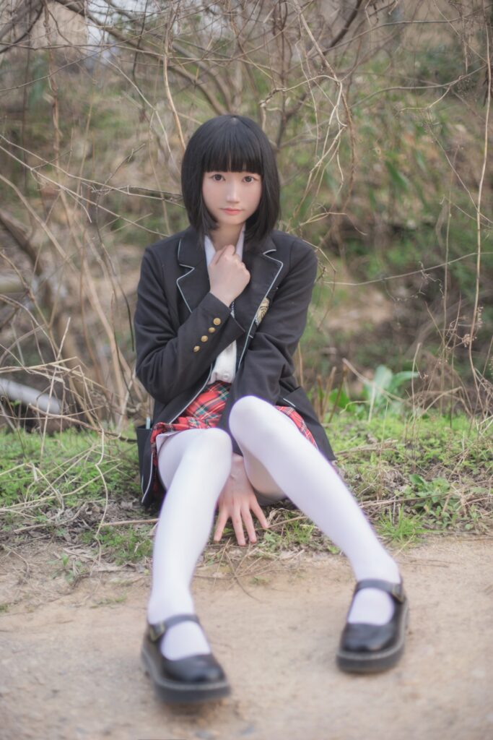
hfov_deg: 27.0
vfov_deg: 39.6
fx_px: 1027
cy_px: 370
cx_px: 246
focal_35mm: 50
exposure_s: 1/640
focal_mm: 50
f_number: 1.4
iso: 100
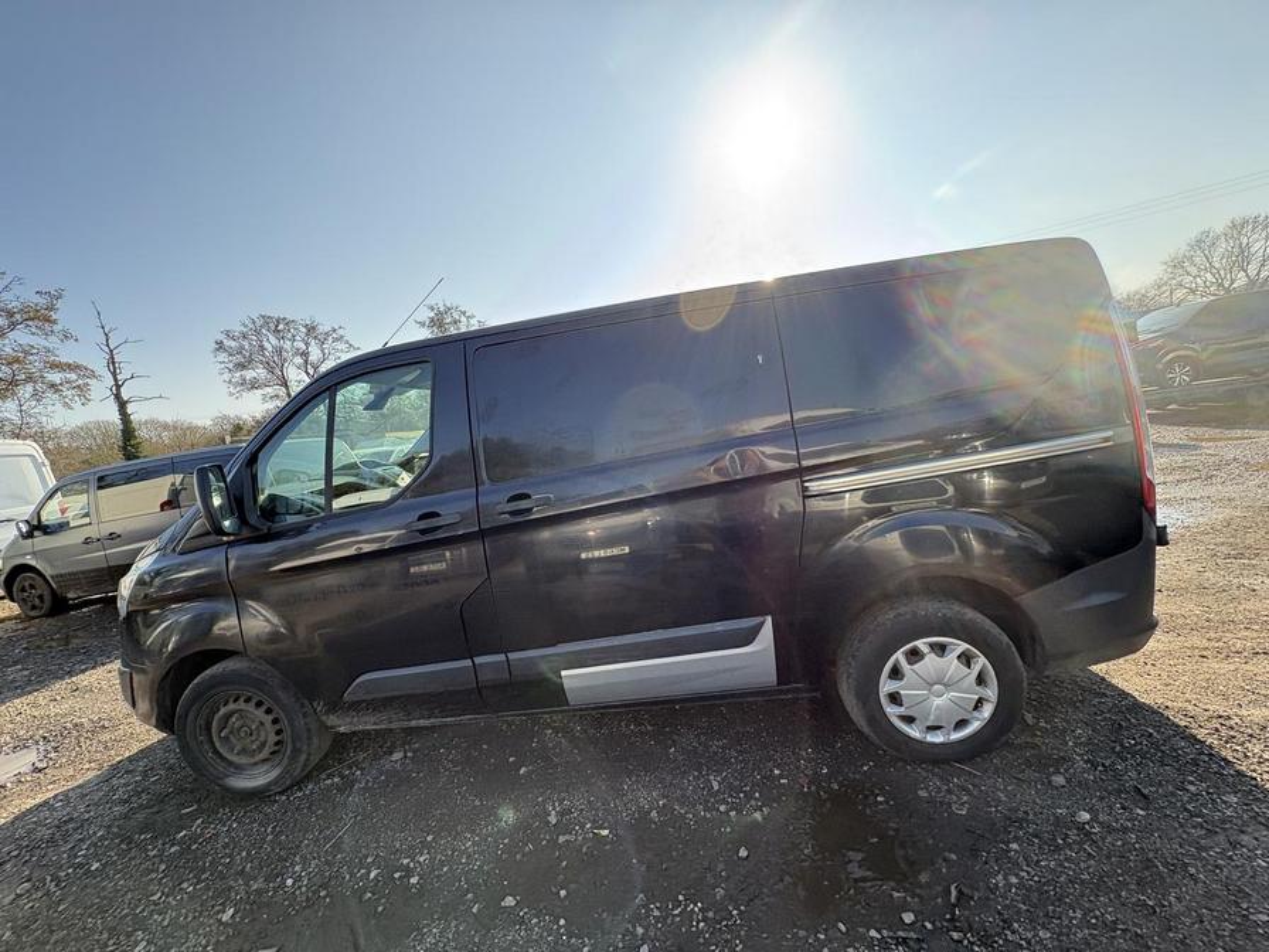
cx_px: 634
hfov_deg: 102.1
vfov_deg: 85.7
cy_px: 476
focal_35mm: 14
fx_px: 513
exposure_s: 1/352
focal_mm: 2.22
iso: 50
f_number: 2.2
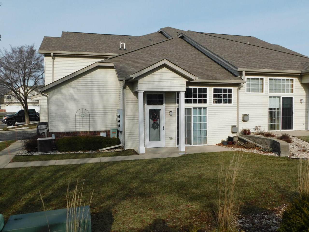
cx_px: 154
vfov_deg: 46.8
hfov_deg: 60.0
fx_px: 268
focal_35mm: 30
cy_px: 116
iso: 125
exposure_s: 1/640
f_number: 6.4
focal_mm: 5.3
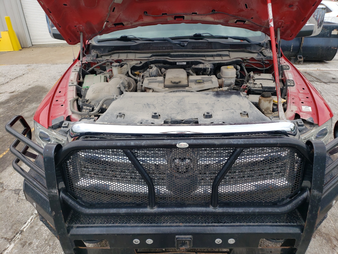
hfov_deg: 67.3
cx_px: 169
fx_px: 254
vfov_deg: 53.1
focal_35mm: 26
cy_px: 127
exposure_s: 1/1667
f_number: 1.5
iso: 50
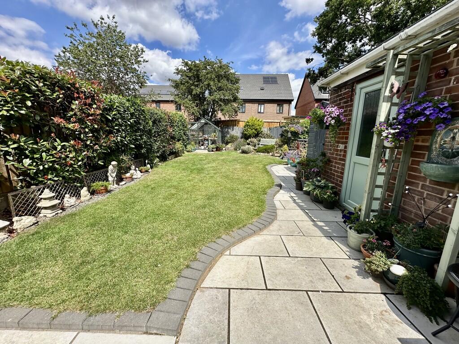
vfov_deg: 85.7
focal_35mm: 14
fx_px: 186
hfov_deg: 102.1
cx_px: 230
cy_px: 172
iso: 40
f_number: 2.2
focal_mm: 2.22
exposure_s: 1/1473
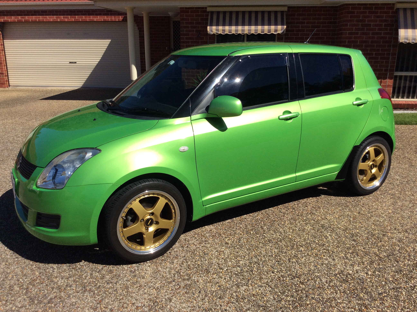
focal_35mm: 32
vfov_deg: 44.1
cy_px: 156
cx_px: 208
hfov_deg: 56.9
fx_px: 385
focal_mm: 3.3
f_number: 2.4
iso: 32
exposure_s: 1/2604
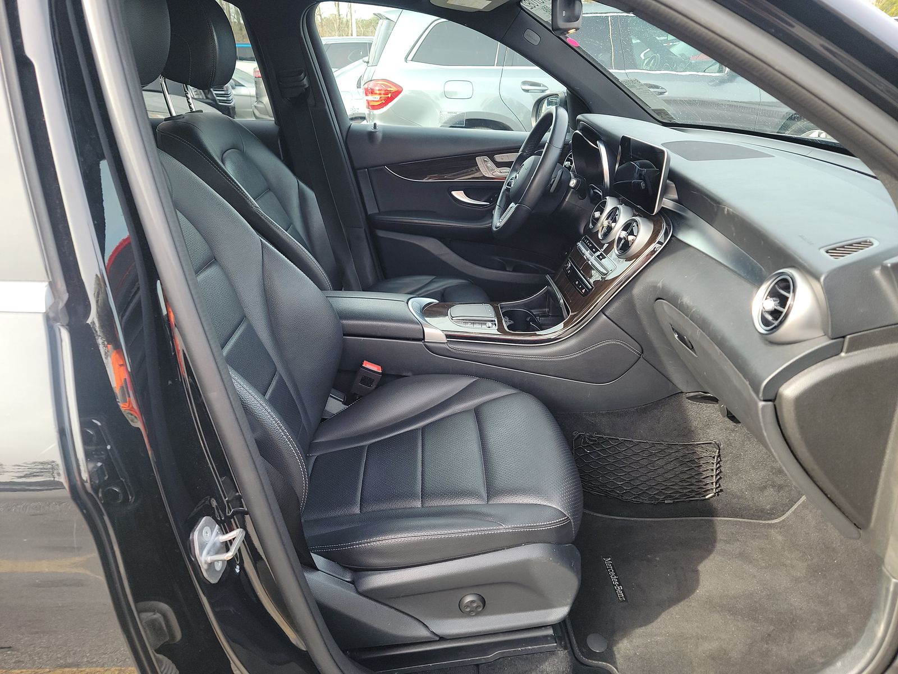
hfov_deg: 71.6
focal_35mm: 24
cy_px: 337
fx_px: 623
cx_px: 449
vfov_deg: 56.8
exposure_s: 1/119
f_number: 1.8
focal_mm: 6.7
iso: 97
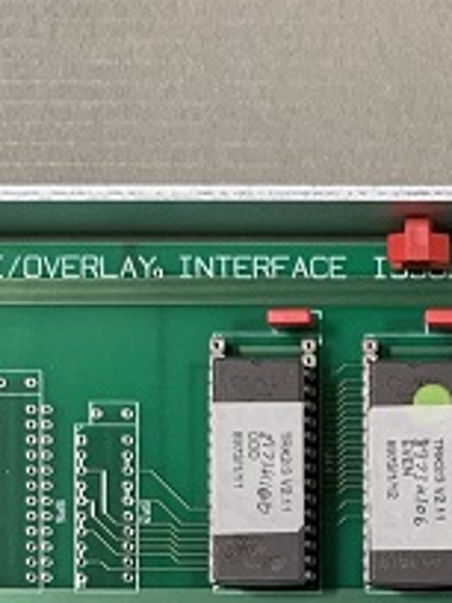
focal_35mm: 103
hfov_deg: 13.9
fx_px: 1793
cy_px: 678
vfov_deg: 18.3
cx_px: 554
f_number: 1.8
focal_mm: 4.25
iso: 250
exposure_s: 1/60
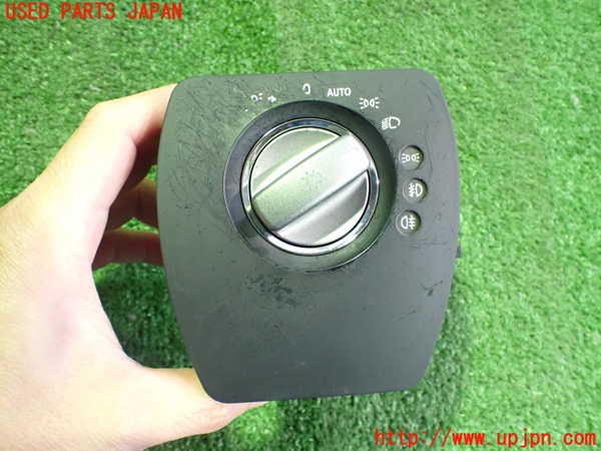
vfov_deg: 46.8
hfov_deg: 60.0
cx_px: 300
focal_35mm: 30
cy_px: 226
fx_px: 521
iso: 1250
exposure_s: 1/30
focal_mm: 5.4
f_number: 2.3
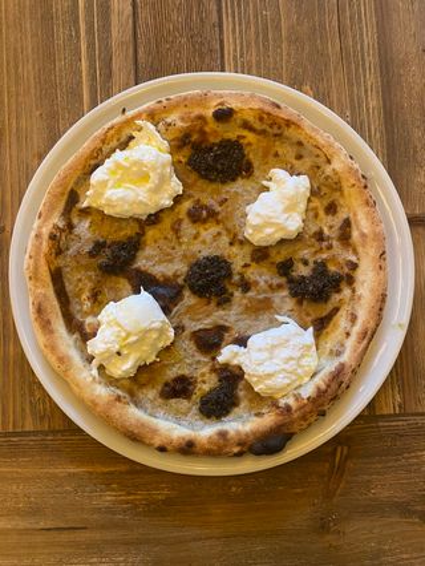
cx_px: 212
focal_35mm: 26
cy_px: 283
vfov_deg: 67.3
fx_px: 425
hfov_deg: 53.1
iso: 320
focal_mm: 4.25
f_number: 1.8
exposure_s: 1/49
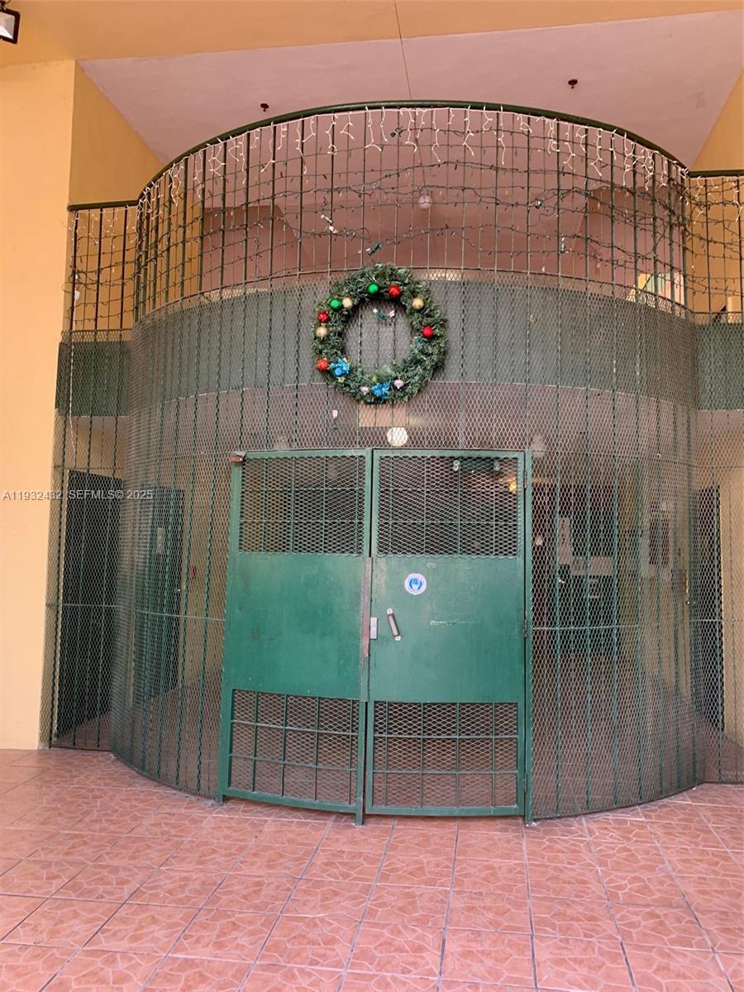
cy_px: 496
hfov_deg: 53.1
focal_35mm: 26
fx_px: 745
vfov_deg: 67.3
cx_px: 372
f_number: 1.8
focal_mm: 4.25
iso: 80
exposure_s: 1/121
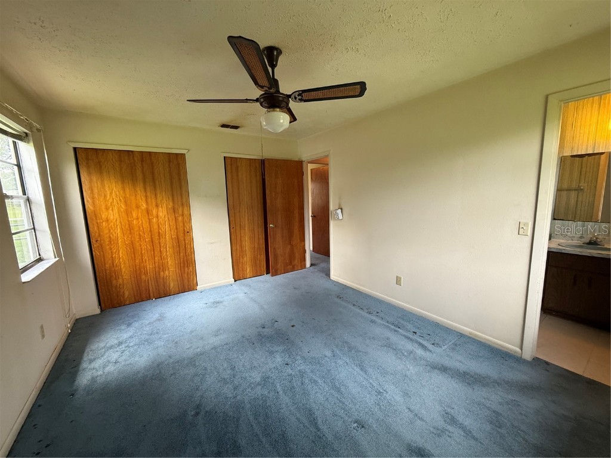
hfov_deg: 102.1
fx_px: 247
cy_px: 229
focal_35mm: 14
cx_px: 306
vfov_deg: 85.7
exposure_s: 1/99
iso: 250
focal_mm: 2.22
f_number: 2.2
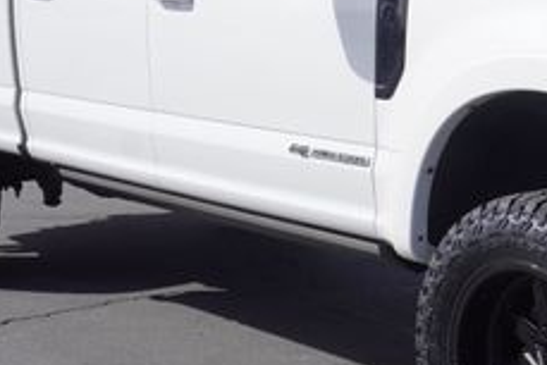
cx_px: 490
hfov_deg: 20.7
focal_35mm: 96
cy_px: 167
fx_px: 1466
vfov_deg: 14.2
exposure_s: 1/200
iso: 100
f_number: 10
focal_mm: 23
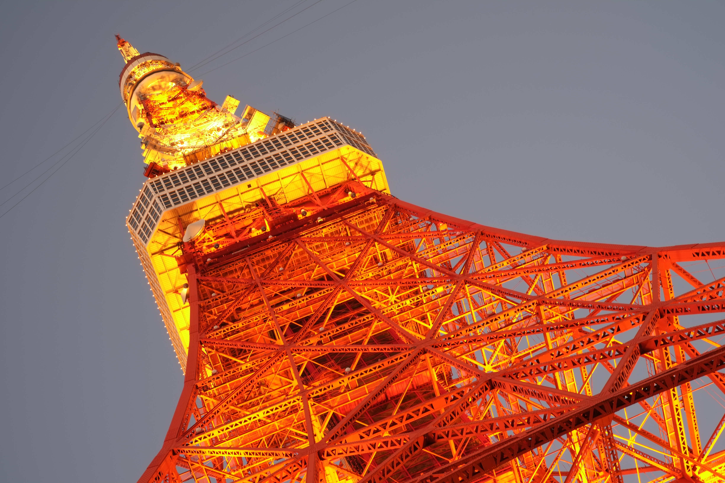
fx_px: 1067
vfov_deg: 25.5
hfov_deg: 37.5
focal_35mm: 53
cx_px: 362
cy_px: 242
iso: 100
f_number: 11
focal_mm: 35
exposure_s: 1.3
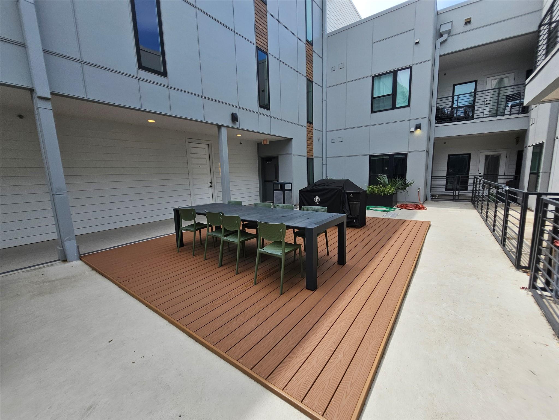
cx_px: 280
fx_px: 210
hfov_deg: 106.2
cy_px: 210
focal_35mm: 13
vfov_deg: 89.9
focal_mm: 2.2
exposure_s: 1/1176
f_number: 2.2
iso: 50
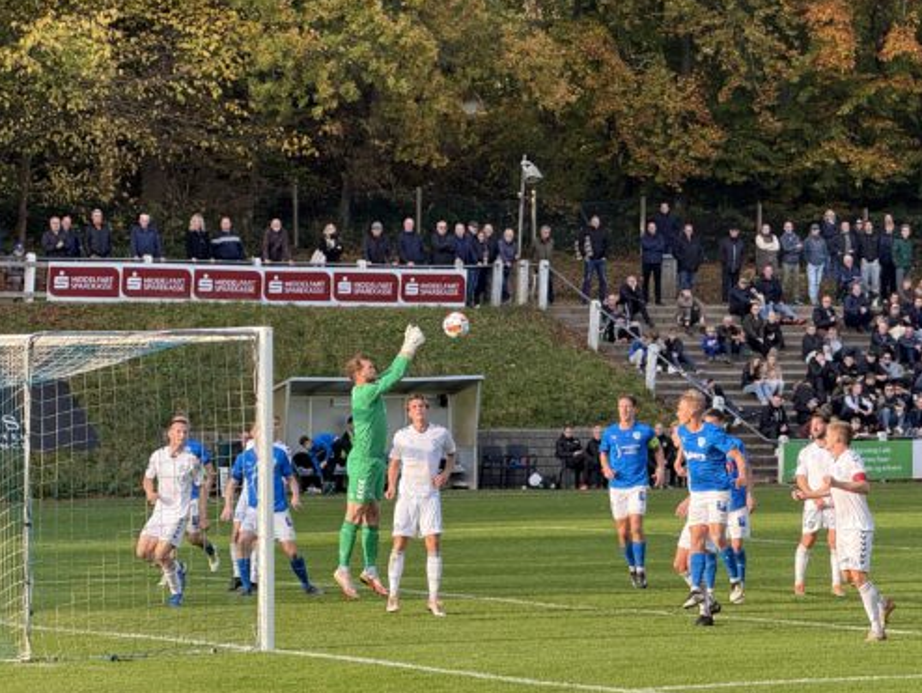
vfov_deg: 8.8
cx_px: 558
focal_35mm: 169
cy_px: 299
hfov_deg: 11.7
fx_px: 4504
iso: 64
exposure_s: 1/228
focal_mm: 15.66
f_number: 2.8
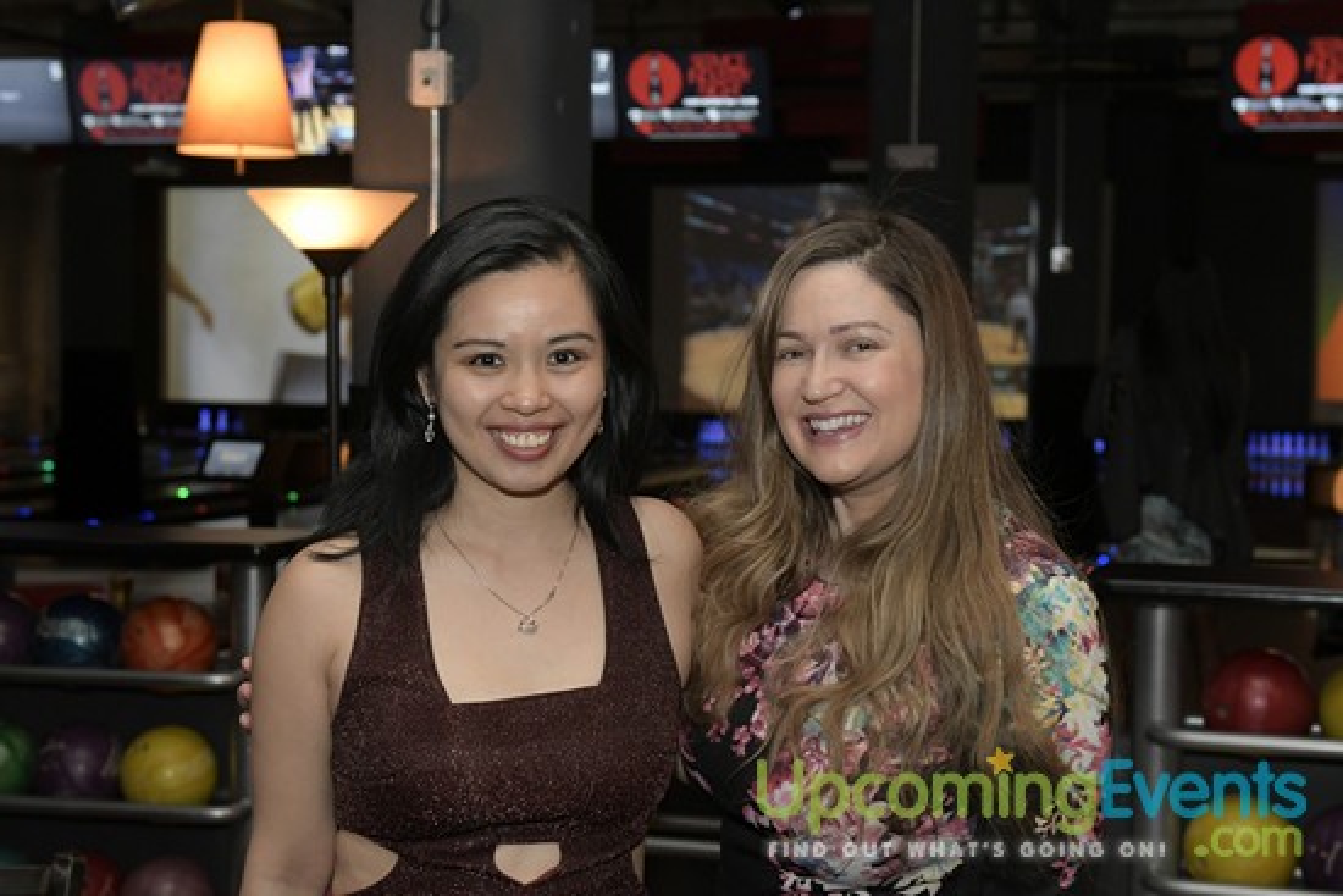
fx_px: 2351
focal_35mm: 63
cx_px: 672
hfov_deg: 31.9
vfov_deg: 21.6
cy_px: 448
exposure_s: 1/100
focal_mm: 42
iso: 2000
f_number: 4
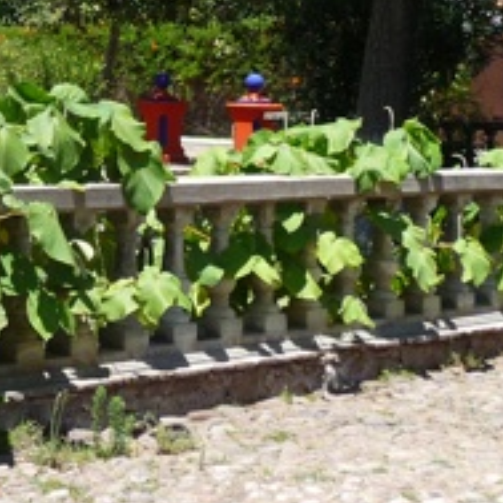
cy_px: -104
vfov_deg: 15.5
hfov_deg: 15.5
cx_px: -98
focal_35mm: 108
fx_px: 1775
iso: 100
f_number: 3.5
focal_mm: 5.3
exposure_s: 1/500
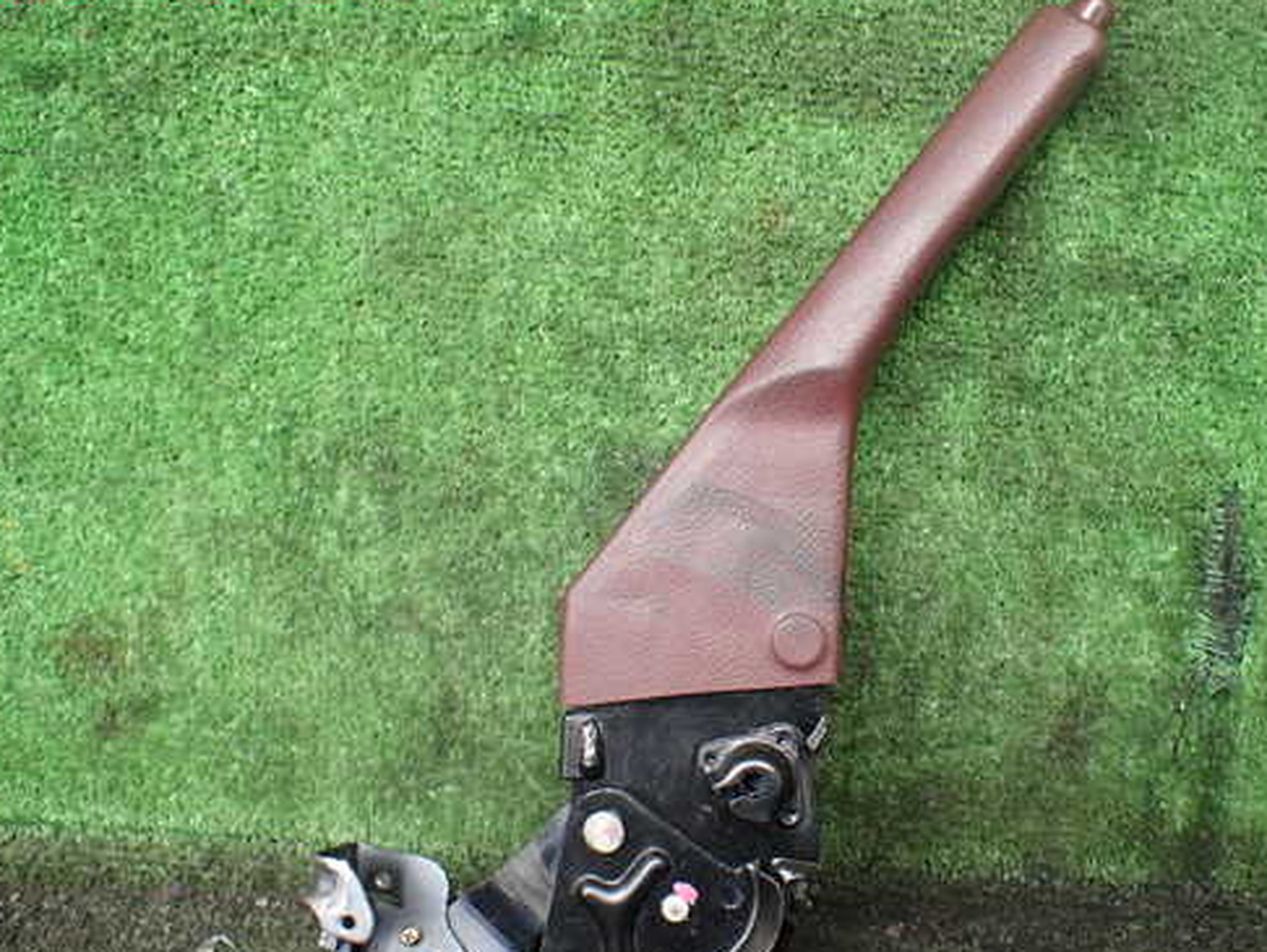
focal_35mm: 37
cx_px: 743
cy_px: 532
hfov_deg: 49.9
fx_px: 1355
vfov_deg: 38.6
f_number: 2.3
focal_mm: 5.4
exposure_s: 1/125
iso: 320
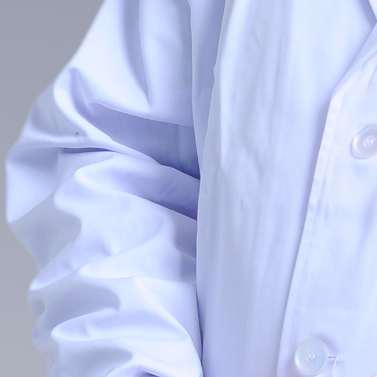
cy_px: 140
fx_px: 3413
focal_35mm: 277
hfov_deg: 6.3
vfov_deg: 6.3
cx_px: 455
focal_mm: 50
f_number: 4.5
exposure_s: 1/50
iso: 800
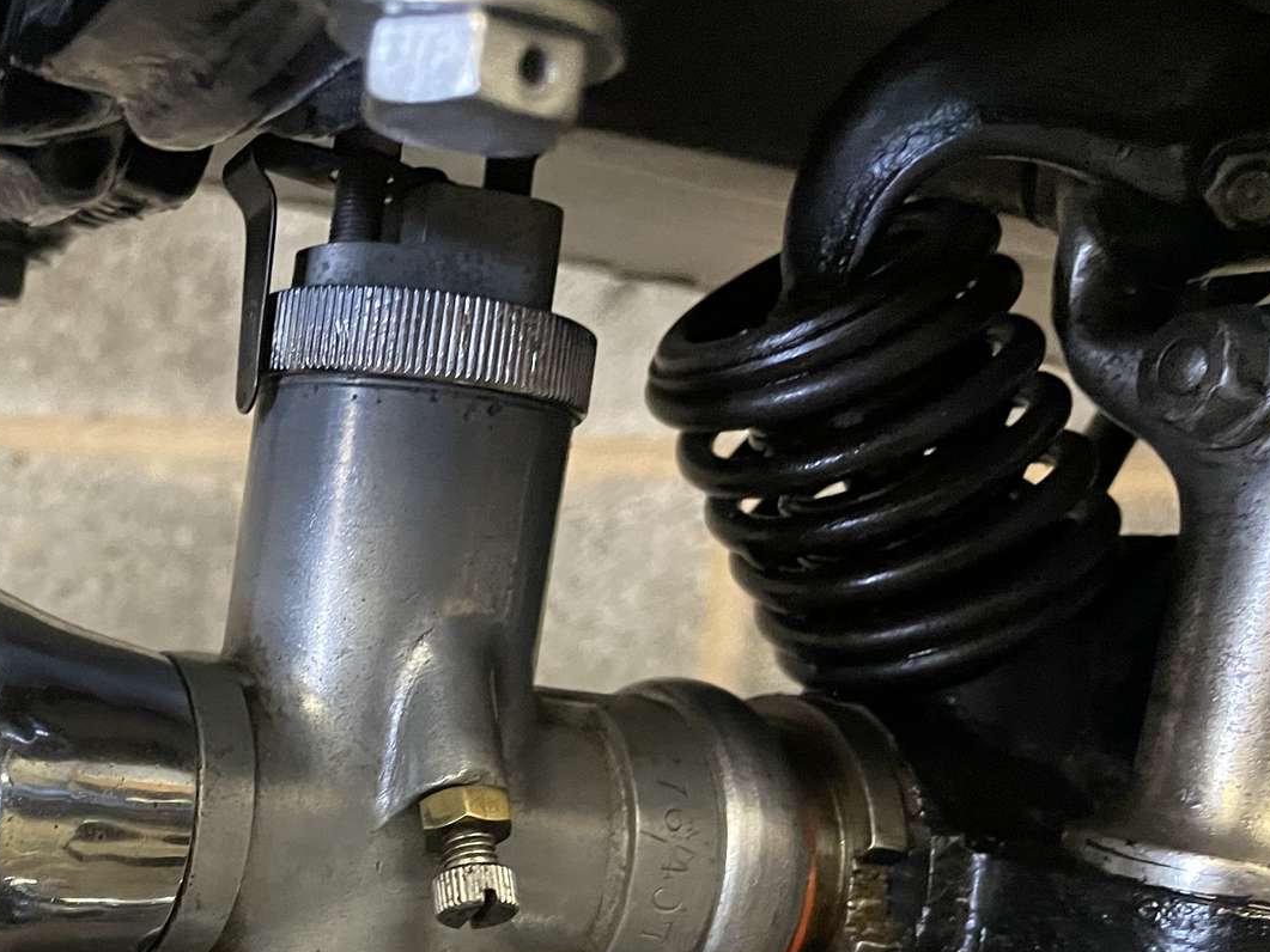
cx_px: 165
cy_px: 844
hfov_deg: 36.8
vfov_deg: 28.6
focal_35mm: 49
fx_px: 1798
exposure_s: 1/33
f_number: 1.6
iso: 640
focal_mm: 4.2
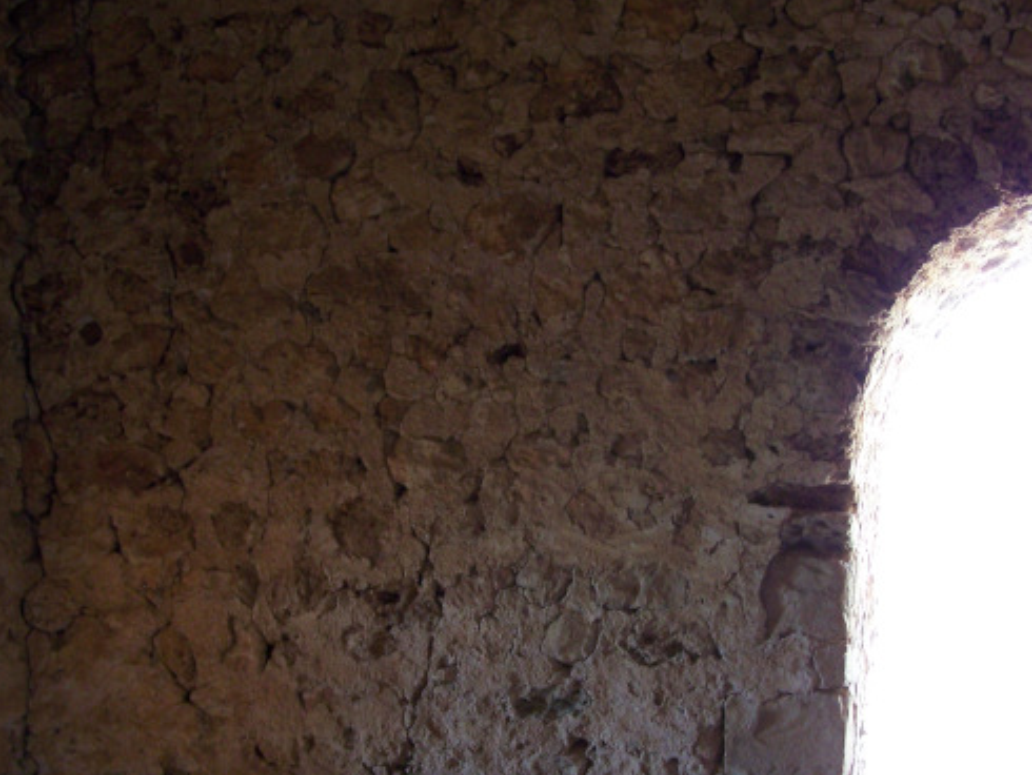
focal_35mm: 62
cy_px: 545
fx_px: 1849
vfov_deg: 23.5
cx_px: 514
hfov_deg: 31.2
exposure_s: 1/30
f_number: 2.8
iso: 160
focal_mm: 6.3
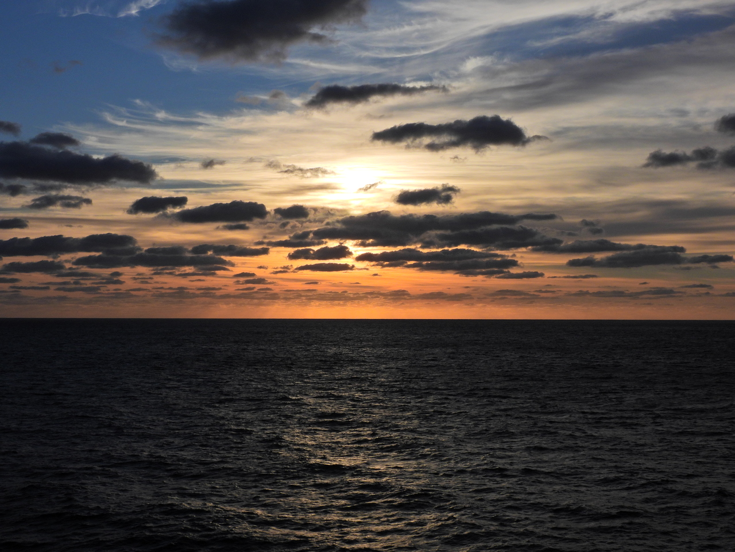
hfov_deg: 38.2
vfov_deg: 29.1
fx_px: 1062
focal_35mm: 50
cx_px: 368
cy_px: 276
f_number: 6.3
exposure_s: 1/1600
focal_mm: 8.9
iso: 100
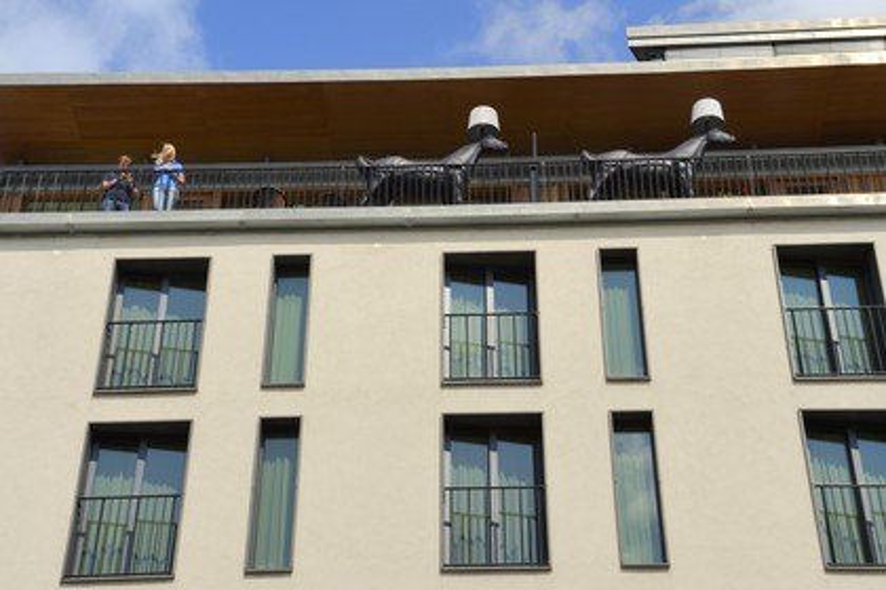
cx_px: 443
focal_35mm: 60
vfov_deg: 22.6
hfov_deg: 33.4
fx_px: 1477
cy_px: 295
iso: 200
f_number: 16
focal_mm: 60
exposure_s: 1/250
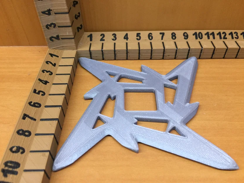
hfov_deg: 61.7
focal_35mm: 29
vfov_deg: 48.2
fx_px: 204
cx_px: 122
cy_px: 92
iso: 64
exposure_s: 1/15
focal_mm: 4.15
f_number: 2.2
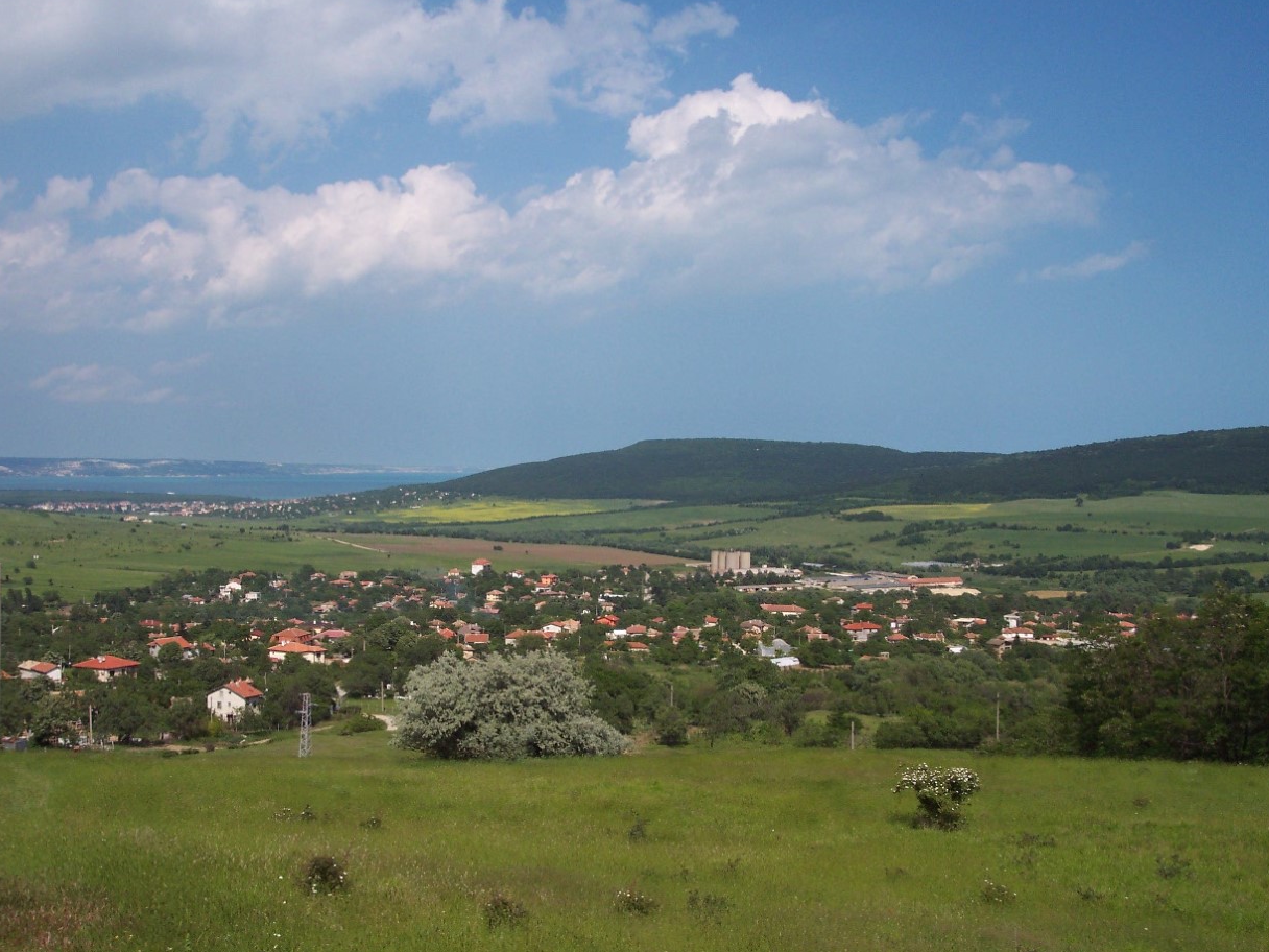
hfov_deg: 46.8
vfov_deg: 36.0
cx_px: 616
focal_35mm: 40
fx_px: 1466
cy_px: 474
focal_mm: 8
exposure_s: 1/1000
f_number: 4.8
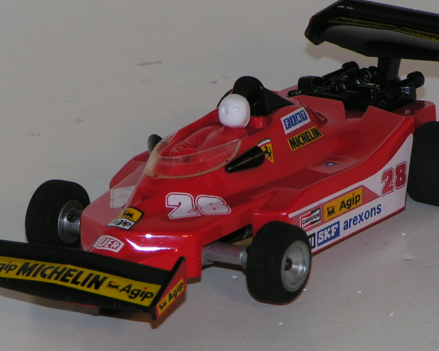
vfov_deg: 5.2
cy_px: 206
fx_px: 3873
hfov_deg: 6.5
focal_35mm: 298
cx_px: 251
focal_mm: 34.5
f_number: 5.6
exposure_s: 1/250
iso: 50
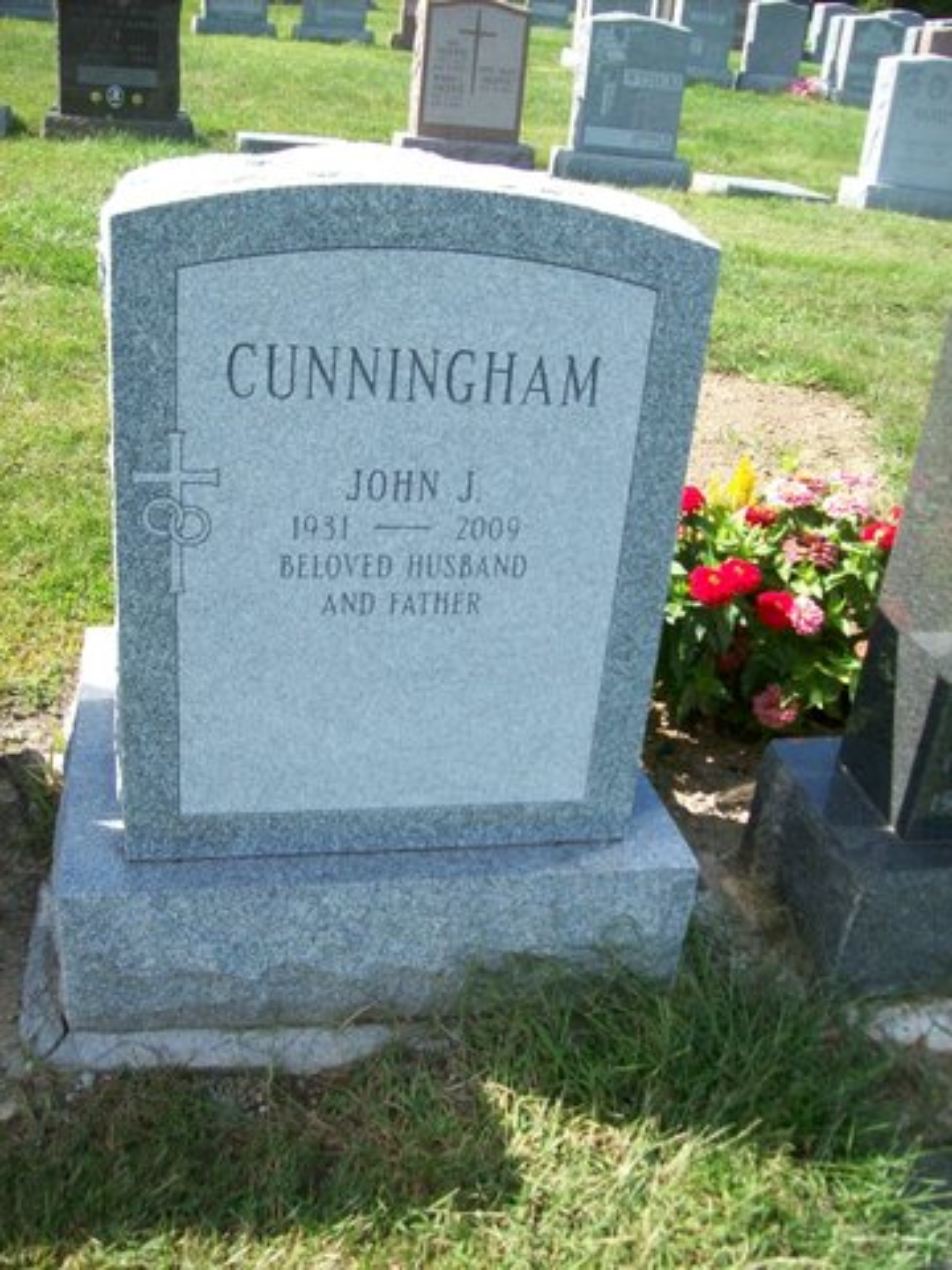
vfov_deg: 51.4
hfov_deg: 39.7
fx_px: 1320
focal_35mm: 36
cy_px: 635
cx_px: 476
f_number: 2.7
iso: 80
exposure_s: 1/513
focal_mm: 6
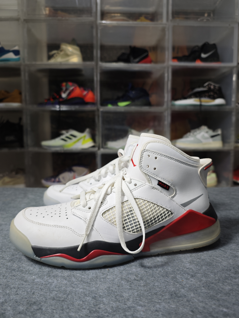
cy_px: 159
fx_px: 212
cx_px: 120
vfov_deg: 73.9
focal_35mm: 23
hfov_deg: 58.9
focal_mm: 6.68
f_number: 1.42
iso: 100
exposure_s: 1/100
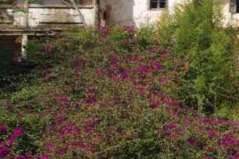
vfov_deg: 10.8
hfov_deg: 14.9
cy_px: 52
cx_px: 364
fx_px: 843
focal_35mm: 127
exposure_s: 1/60
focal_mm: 26.9
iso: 200
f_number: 11
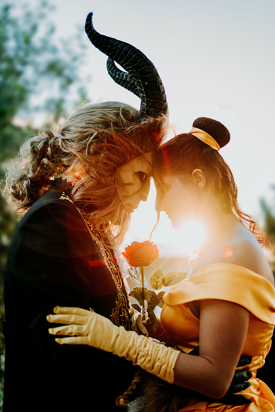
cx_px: 138
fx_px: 573
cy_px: 206
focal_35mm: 50
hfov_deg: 27.0
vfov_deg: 39.6
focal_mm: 50
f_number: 1.8
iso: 160
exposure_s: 1/200
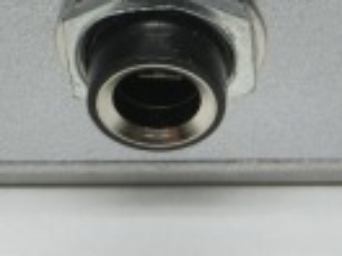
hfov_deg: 9.1
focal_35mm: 218
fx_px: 2154
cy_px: -134
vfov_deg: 6.7
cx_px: 290
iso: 100
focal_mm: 8
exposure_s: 1/125
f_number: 4.4
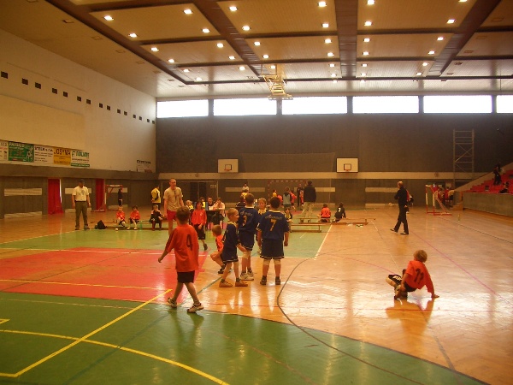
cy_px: 192
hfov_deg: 52.6
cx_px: 256
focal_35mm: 35
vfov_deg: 40.7
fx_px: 519
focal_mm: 5.8
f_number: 2.6
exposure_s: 1/60
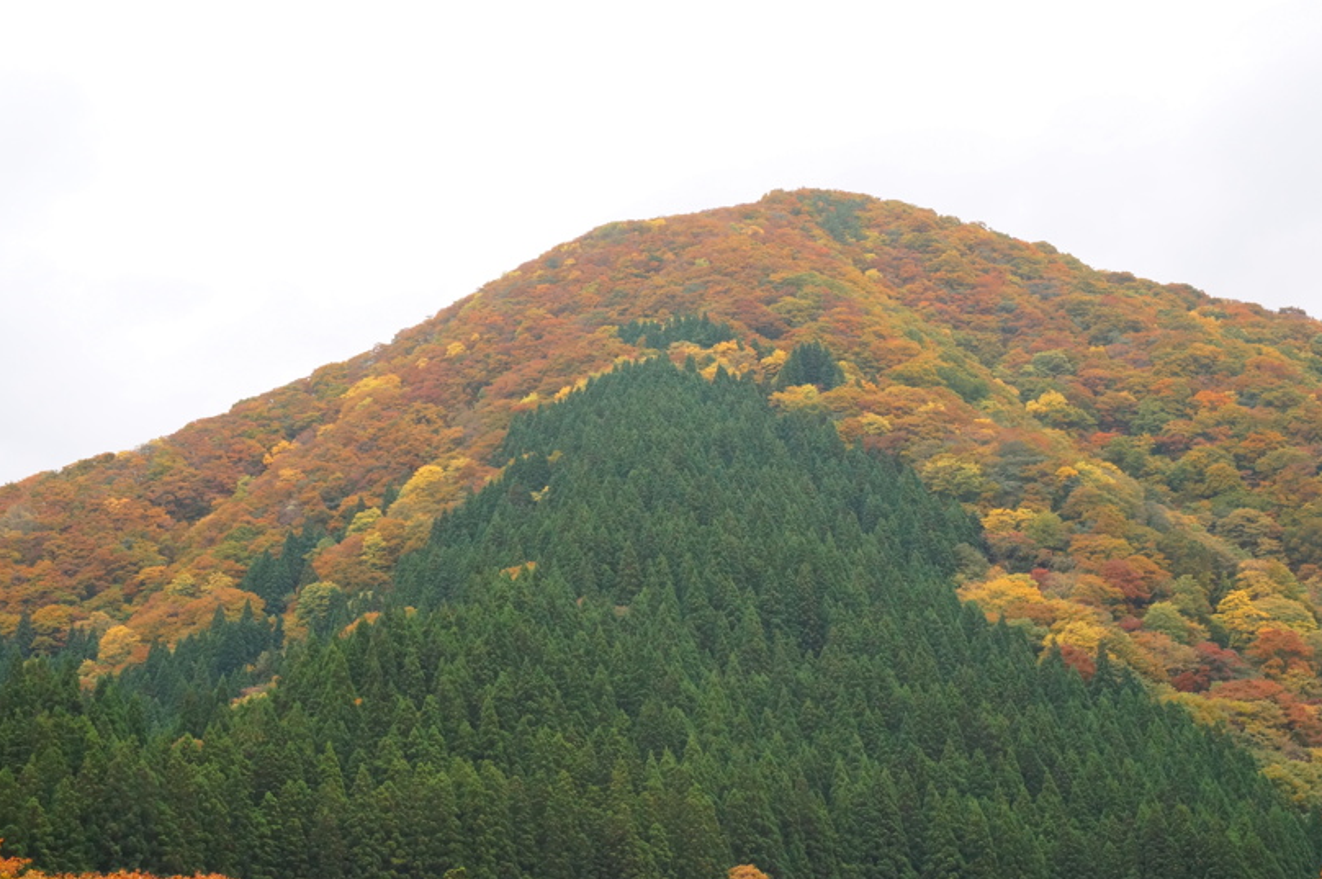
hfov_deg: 35.1
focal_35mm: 57
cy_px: 419
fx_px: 2091
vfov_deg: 23.7
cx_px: 653
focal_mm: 30
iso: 800
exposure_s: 1/80
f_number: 13
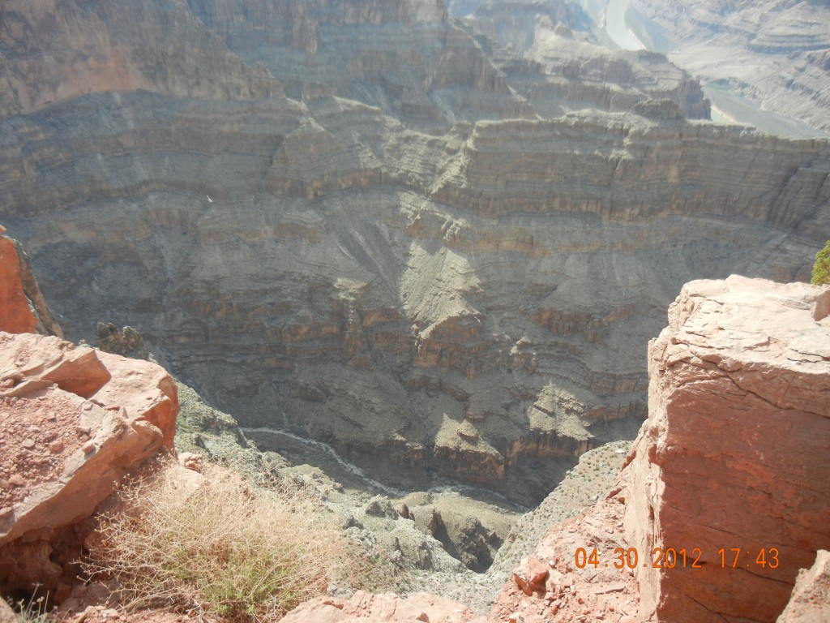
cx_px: 415
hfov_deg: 60.0
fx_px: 719
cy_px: 312
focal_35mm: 30
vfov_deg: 46.8
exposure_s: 1/588
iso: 160
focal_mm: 5.4
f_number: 3.5
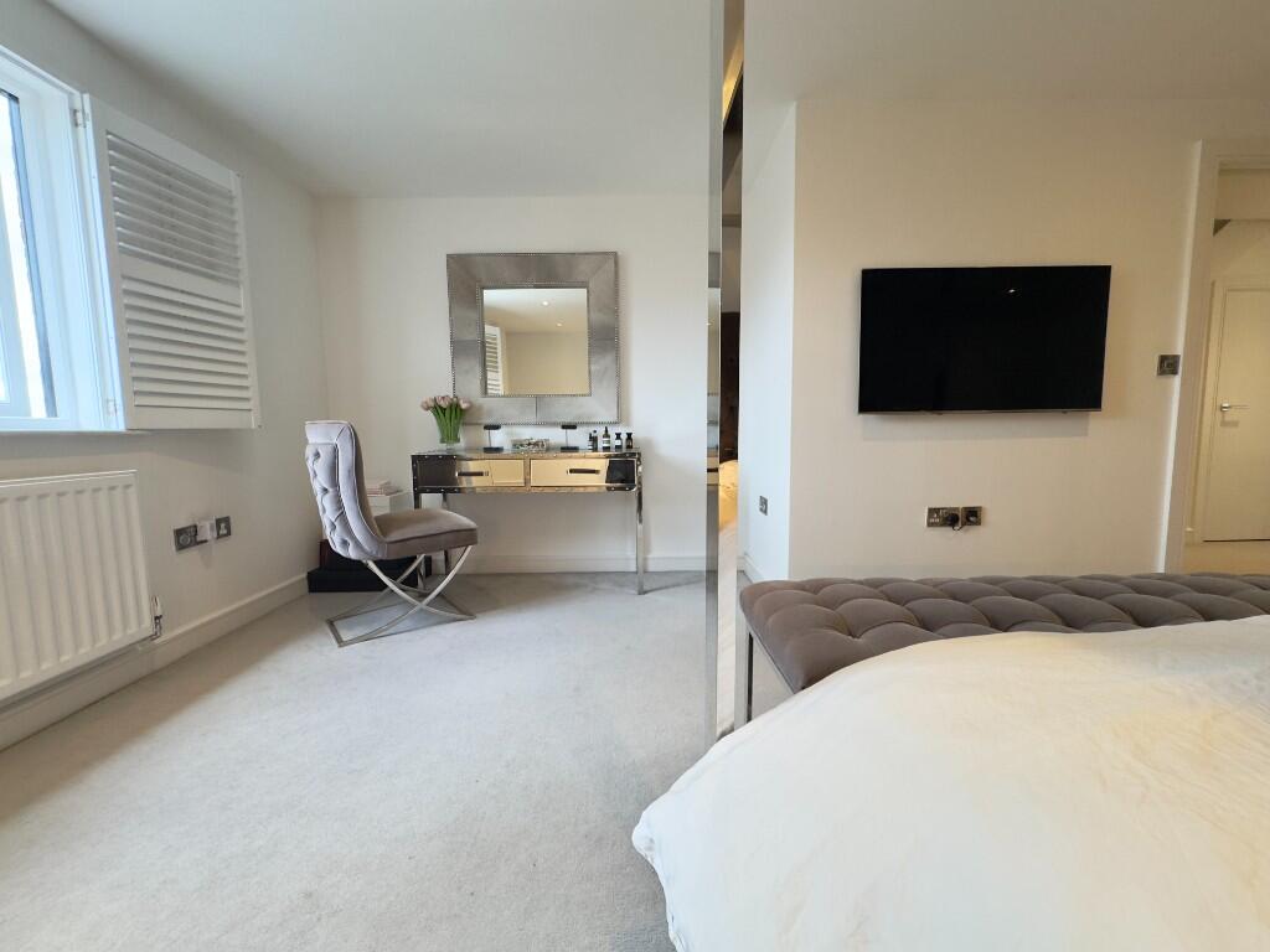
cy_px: 476
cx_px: 635
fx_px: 514
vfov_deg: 85.7
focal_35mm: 14
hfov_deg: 102.1
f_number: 2.2
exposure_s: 1/100
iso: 160
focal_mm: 2.22
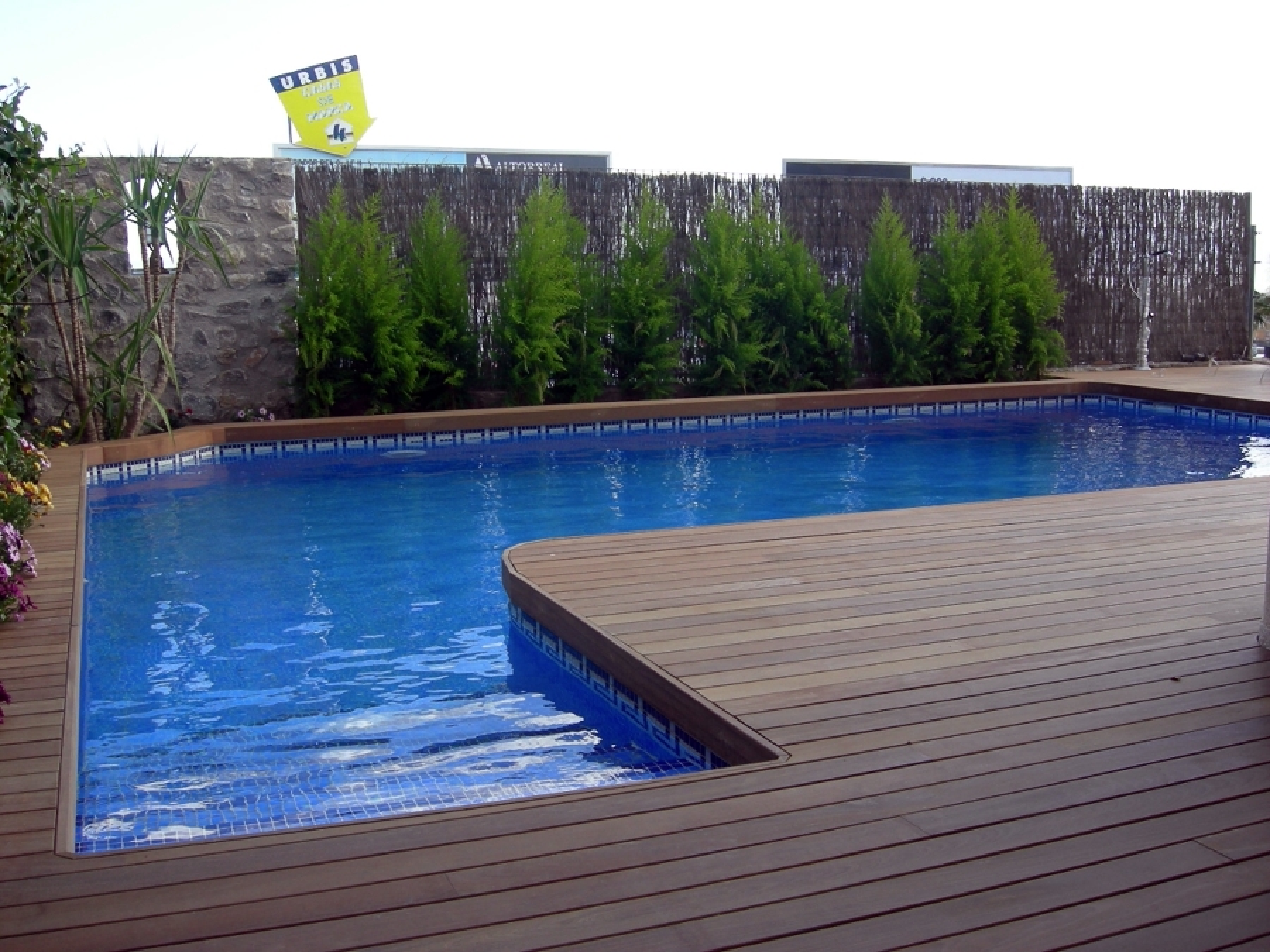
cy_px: 476
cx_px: 635
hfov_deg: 51.4
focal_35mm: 36
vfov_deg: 39.7
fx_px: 1321
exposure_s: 1/130
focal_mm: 7.5
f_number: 4.3
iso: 64
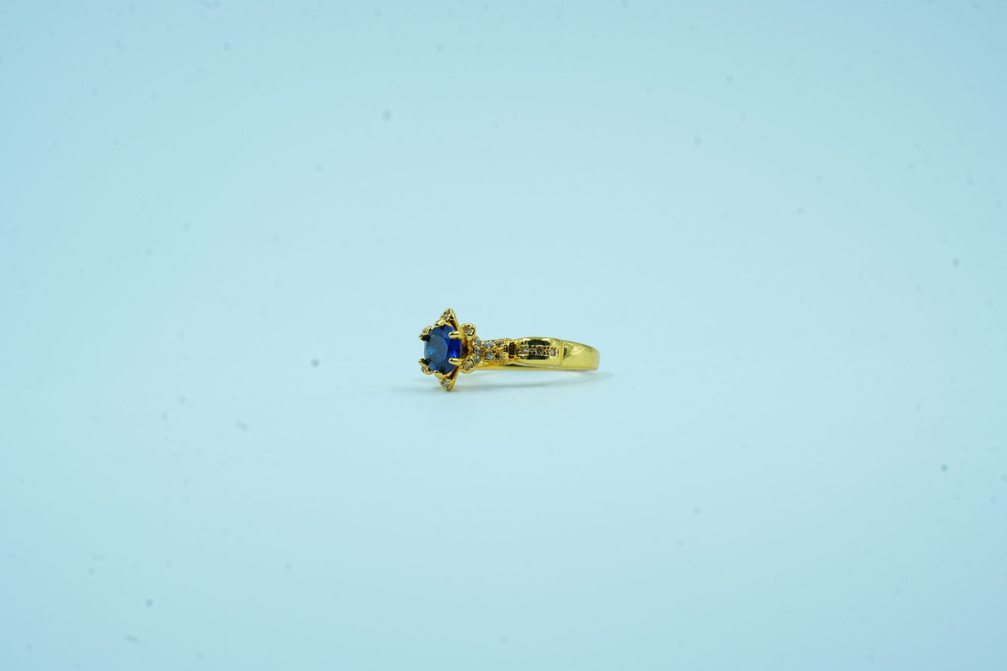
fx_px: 2937
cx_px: 504
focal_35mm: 105
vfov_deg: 13.0
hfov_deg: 19.5
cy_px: 336
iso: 400
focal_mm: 105
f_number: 11
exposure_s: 1/125
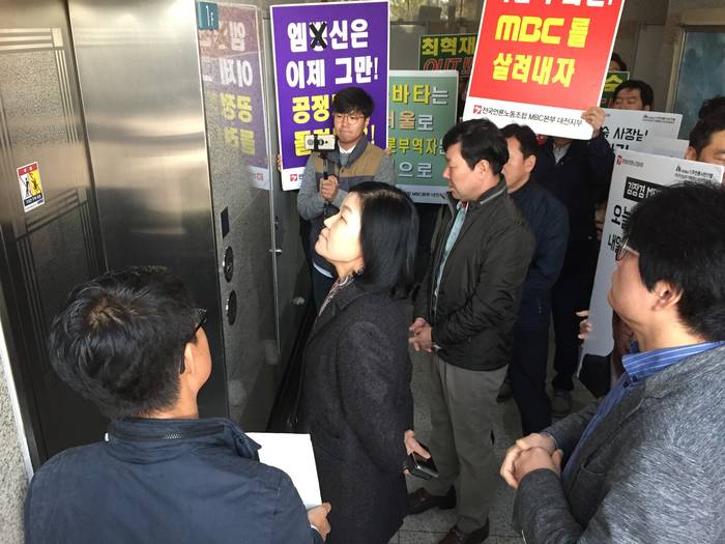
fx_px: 607
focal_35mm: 29
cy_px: 272
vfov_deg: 48.2
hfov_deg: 61.7
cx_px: 362
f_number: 2.2
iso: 160
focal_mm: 4.15
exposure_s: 1/30
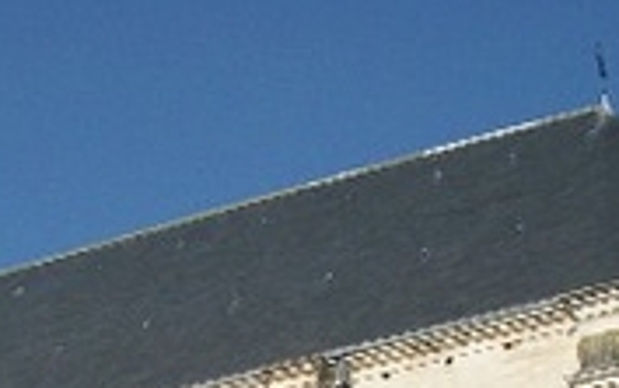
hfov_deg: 17.7
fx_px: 1942
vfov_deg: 10.5
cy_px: 773
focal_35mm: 115
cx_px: -3
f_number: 8.8
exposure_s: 1/250
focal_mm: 5.7
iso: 80
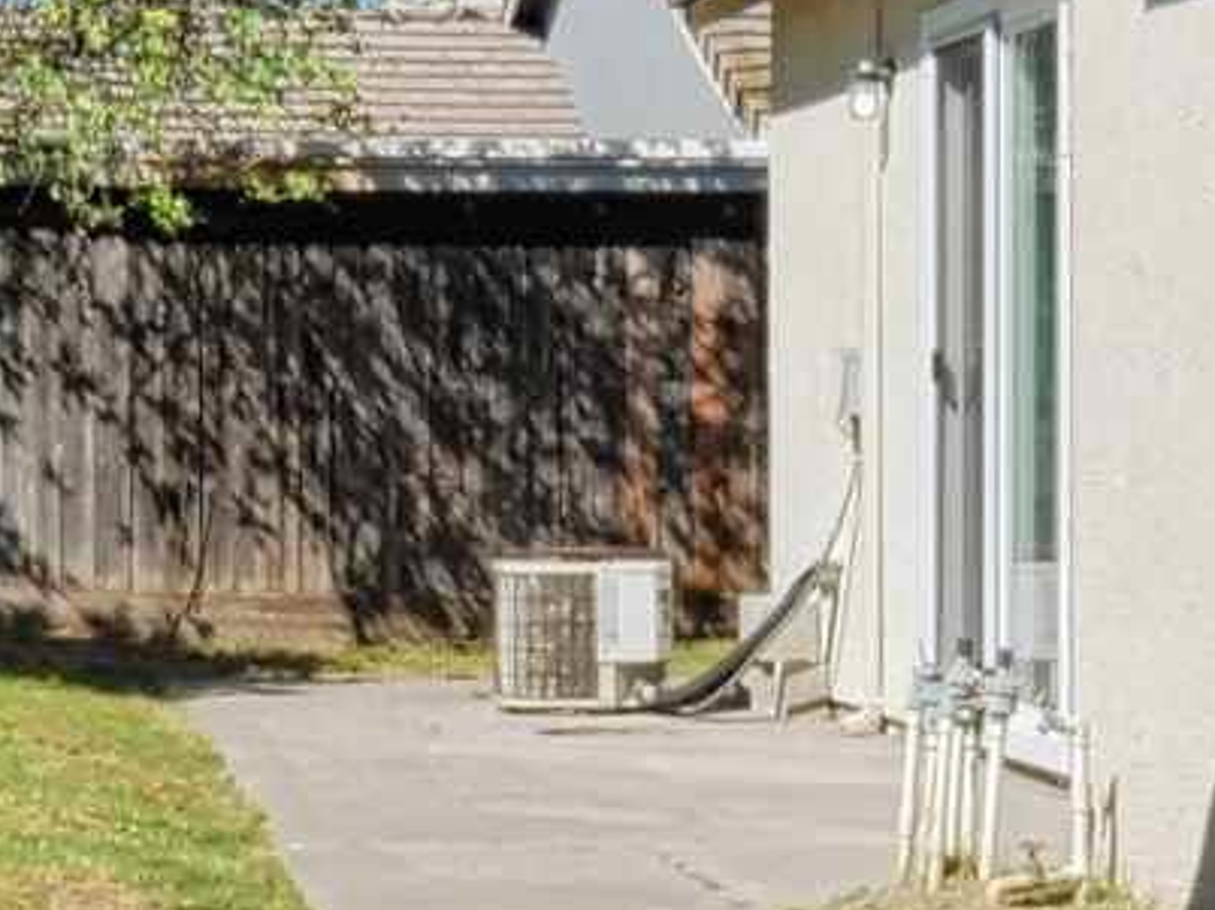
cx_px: 502
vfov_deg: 13.8
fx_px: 3753
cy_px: 396
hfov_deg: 18.4
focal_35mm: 107
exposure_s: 1/400
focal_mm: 7
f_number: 6.3
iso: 100
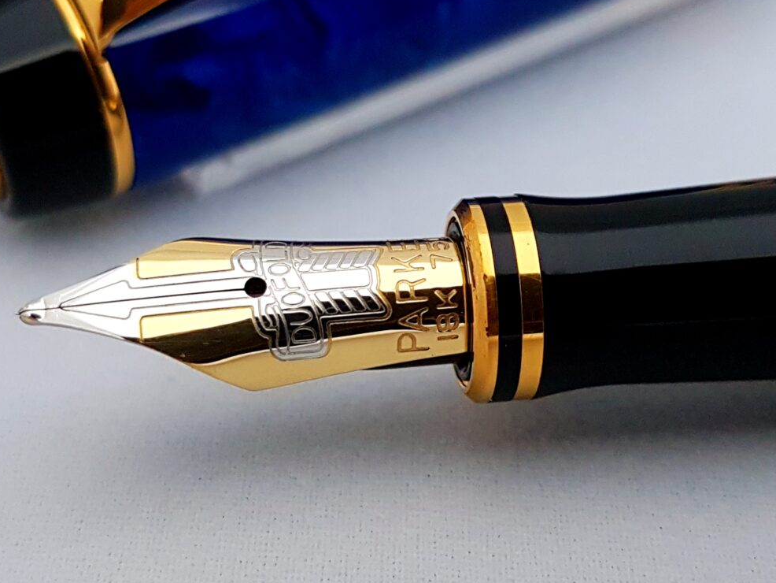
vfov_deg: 51.4
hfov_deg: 65.3
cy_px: 282
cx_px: 379
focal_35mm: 27
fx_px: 605
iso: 250
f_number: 1.7
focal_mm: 4.2
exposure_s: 1/5072
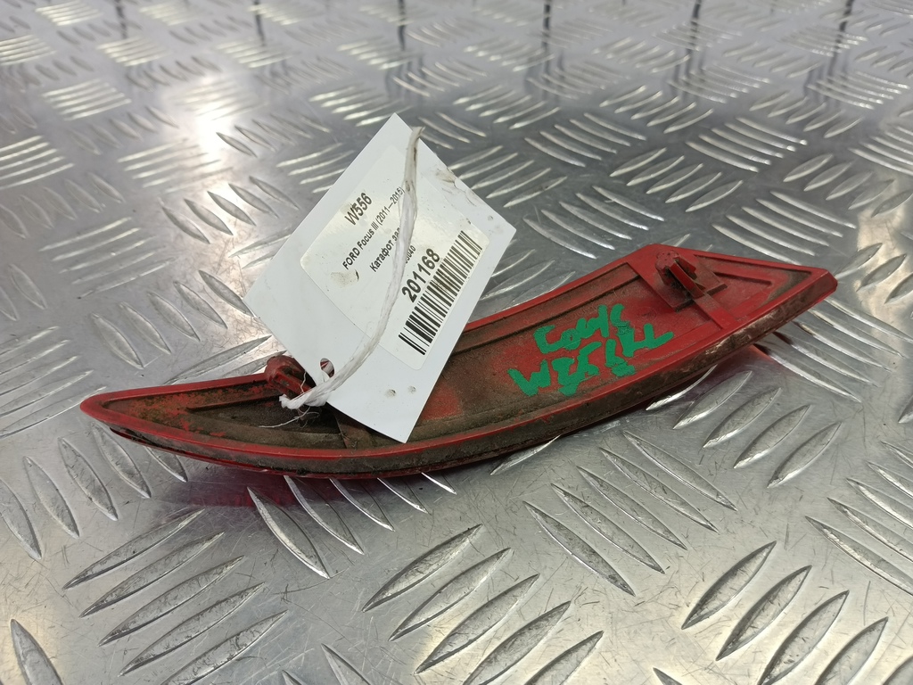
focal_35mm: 23
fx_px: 607
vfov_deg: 58.9
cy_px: 342
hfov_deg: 73.9
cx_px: 456
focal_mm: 4.11
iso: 116
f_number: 1.6
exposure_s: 1/50
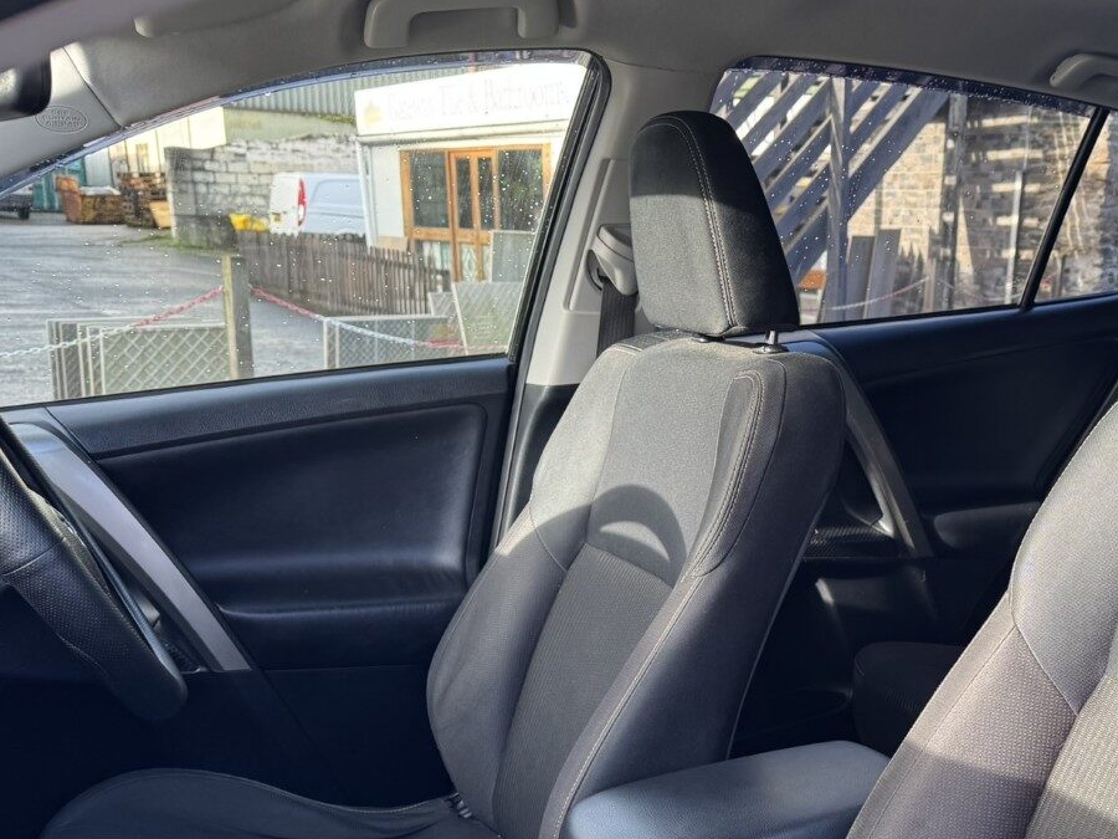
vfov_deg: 35.1
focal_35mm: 40
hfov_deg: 45.5
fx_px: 1292
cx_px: 814
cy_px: 635
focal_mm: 6.76
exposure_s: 1/121
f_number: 1.78
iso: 80
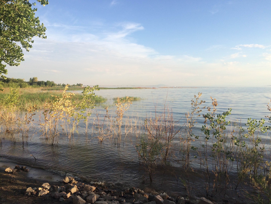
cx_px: 136
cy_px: 102
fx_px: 227
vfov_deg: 48.2
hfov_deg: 61.7
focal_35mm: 29
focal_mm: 4.15
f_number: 2.2
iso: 32
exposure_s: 1/1208
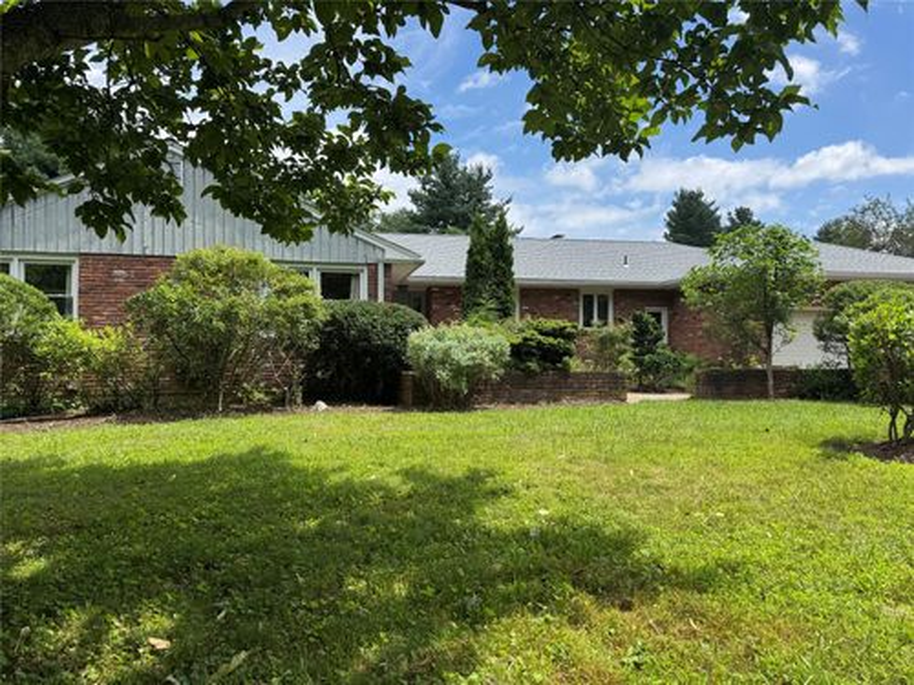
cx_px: 457
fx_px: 634
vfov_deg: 56.8
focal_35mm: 24
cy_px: 342
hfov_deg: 71.6
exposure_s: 1/2604
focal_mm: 6.76
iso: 80
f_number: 1.78
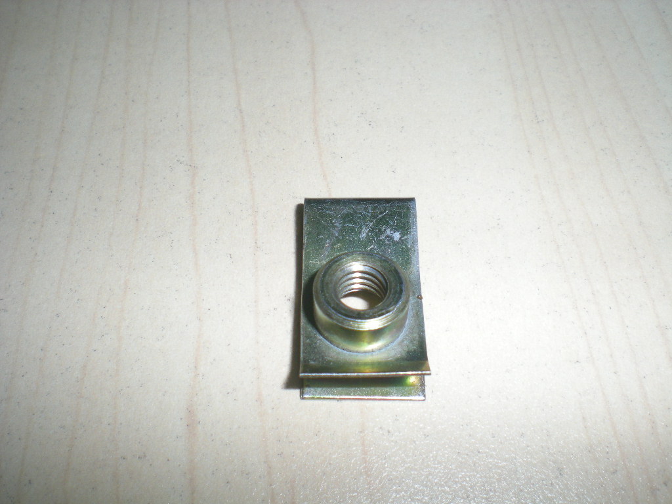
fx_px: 738
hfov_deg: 49.0
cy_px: 252
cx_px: 336
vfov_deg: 37.7
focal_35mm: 38
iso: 100
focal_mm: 6.3
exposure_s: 1/60
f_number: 4.6
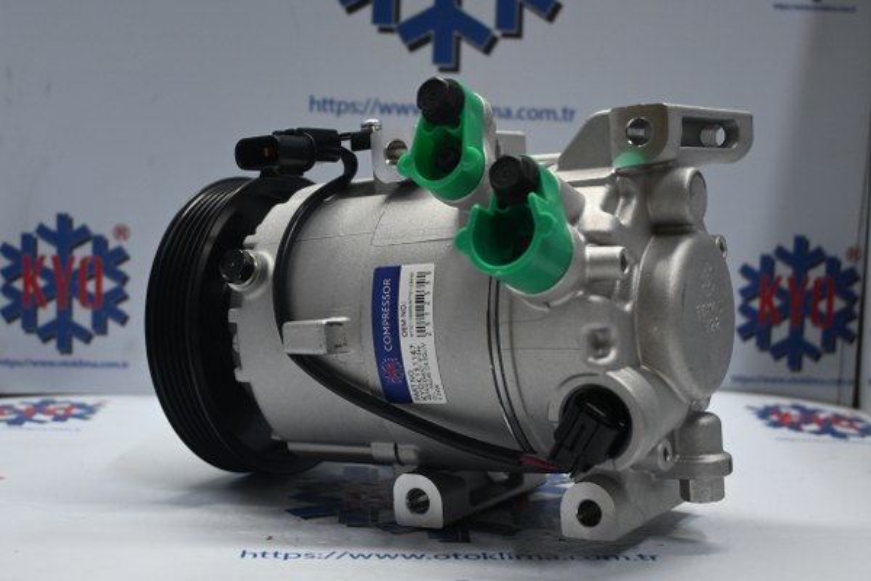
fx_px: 1270
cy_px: 290
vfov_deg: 25.8
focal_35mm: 52
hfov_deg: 37.9
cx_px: 436
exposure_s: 1/60
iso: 800
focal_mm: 35
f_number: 5.3
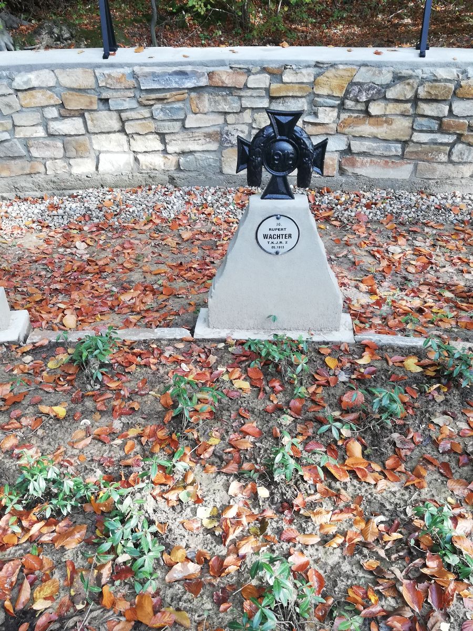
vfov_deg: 58.4
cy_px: 316
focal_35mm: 31
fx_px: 565
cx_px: 236
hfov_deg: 45.4
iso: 80
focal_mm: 3.81
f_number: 2.2
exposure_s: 1/100
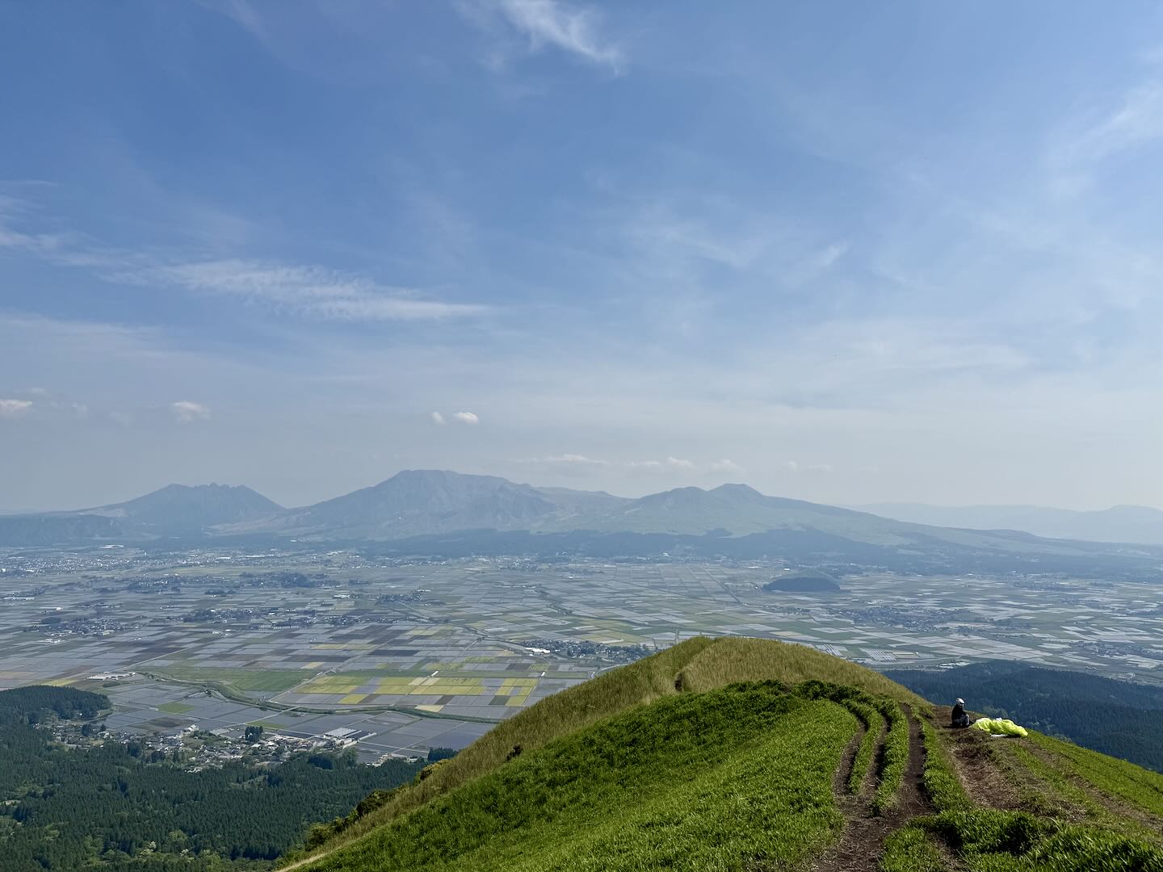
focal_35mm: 24
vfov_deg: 56.8
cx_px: 582
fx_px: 806
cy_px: 436
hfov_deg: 71.6
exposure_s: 1/10309
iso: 80
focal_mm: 6.76
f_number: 1.78
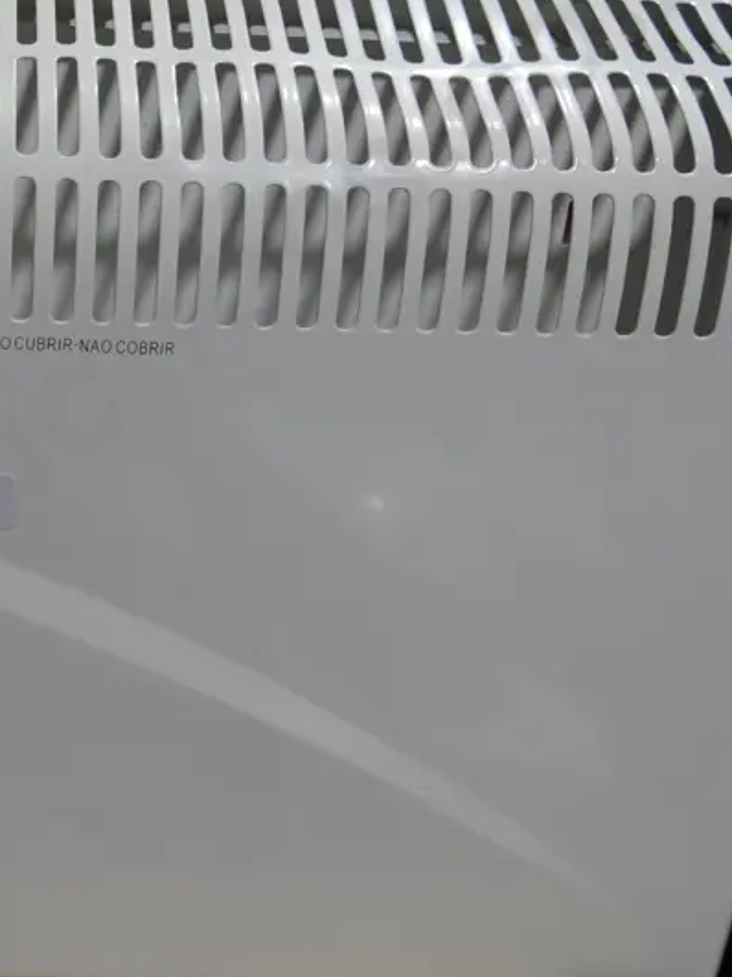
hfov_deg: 25.8
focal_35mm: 54
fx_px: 1523
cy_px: 454
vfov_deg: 35.5
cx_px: 17
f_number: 4
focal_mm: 14
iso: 200
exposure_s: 1/160
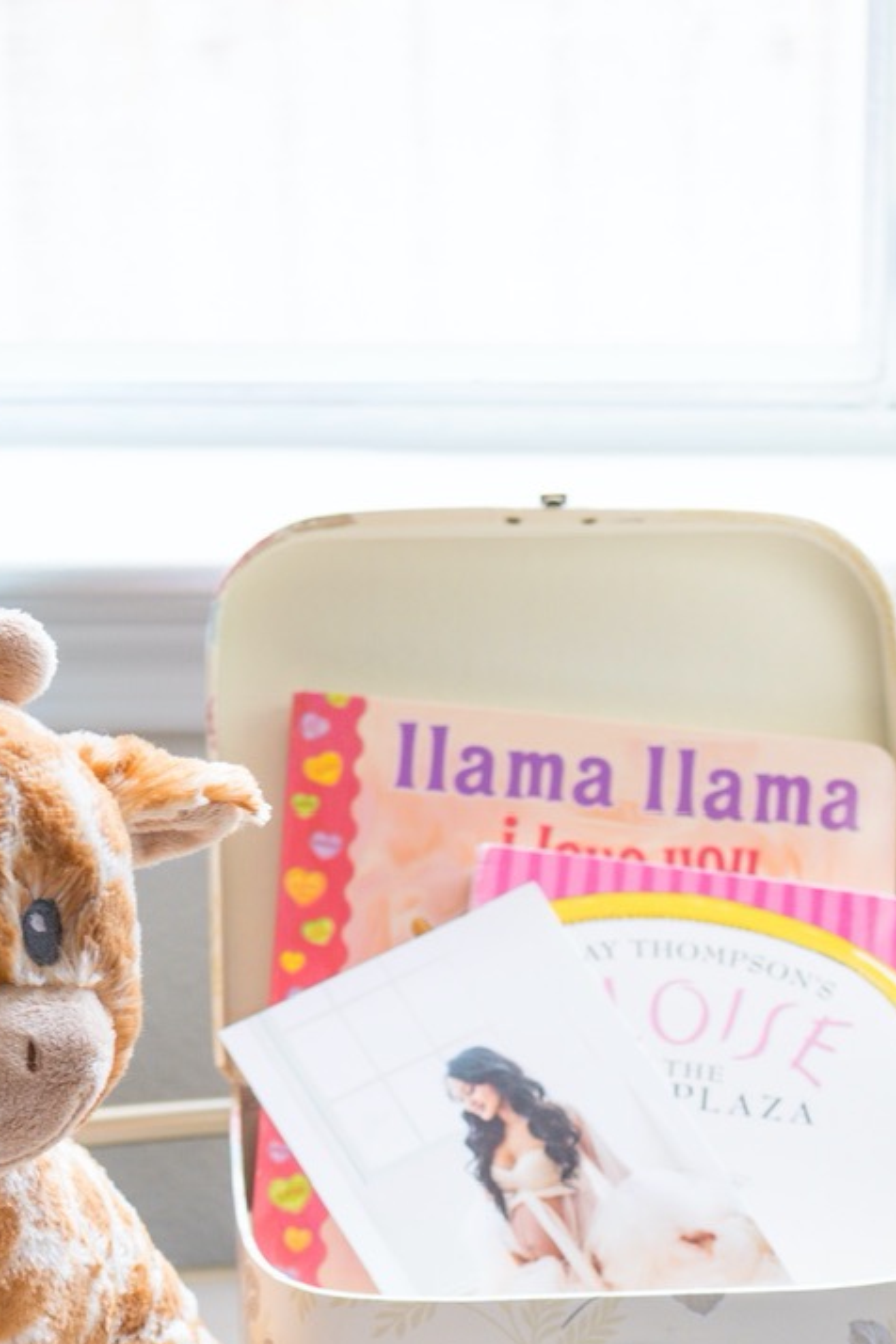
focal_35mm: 113
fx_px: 4218
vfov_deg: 17.6
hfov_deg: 12.1
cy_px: 1416
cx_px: 696
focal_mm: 35
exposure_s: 1/40
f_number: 3.5
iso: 200
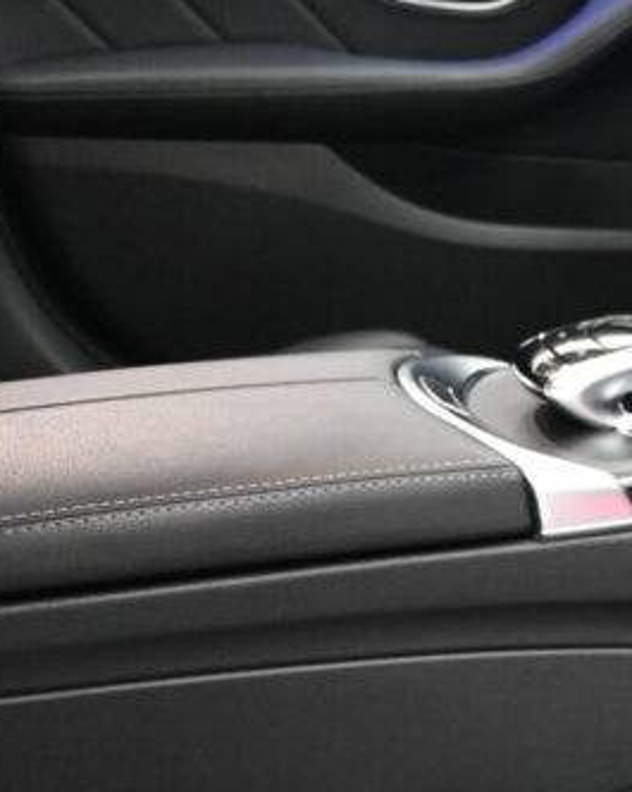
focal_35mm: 85
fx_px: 1984
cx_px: 1166
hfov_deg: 15.4
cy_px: 354
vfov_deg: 22.6
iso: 3200
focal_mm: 19.5
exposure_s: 1/125
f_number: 3.8
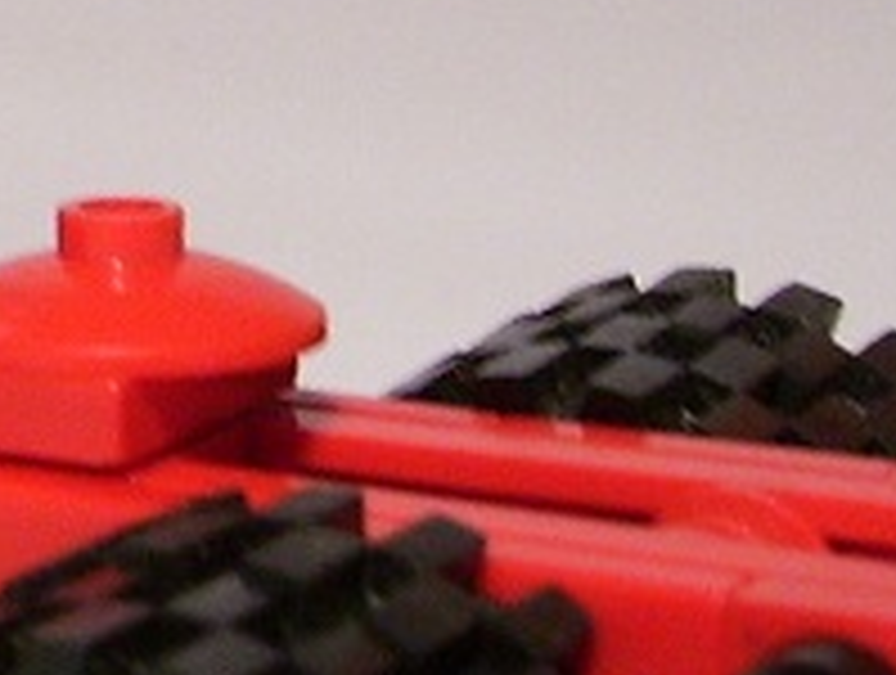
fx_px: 4927
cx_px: -630
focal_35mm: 190
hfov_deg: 9.9
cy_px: -72
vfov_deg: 7.8
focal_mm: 6
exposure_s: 1/30
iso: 125
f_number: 2.7
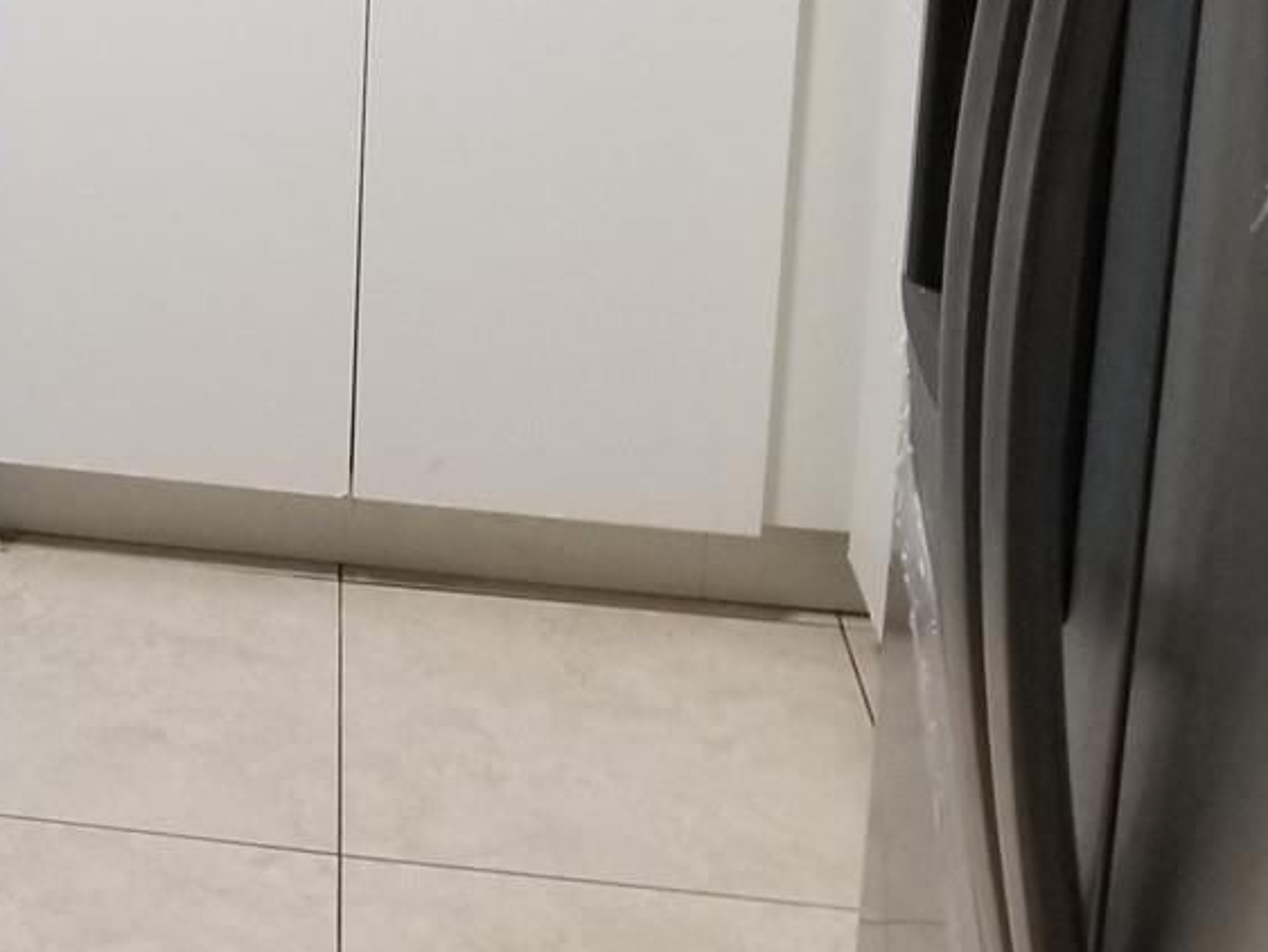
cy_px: -248
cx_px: -212
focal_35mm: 74
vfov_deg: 18.6
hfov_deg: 24.2
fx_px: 2712
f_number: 1.7
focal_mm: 4.25
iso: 160
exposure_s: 1/30
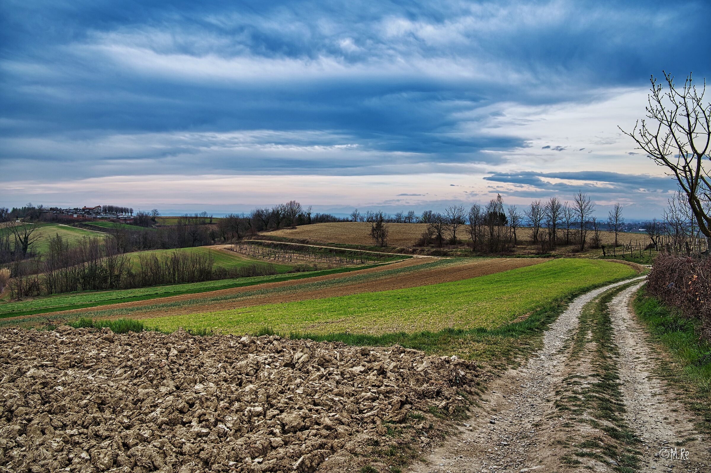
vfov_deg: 39.9
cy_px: 236
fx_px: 651
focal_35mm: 33
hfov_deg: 57.3
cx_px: 356
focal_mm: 33
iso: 100
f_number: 8
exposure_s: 1/100
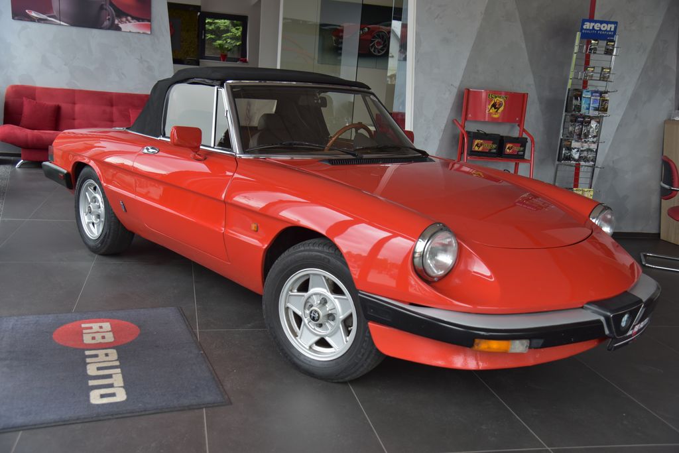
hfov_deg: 50.7
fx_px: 717
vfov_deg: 35.1
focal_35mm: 38
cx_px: 340
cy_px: 226
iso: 500
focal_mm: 38
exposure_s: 1/60
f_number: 4
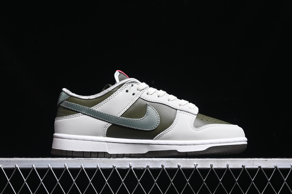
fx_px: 608
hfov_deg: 27.0
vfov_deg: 18.2
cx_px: 146
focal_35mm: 75
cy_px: 97
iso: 160
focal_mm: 50
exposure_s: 1/60
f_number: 6.3
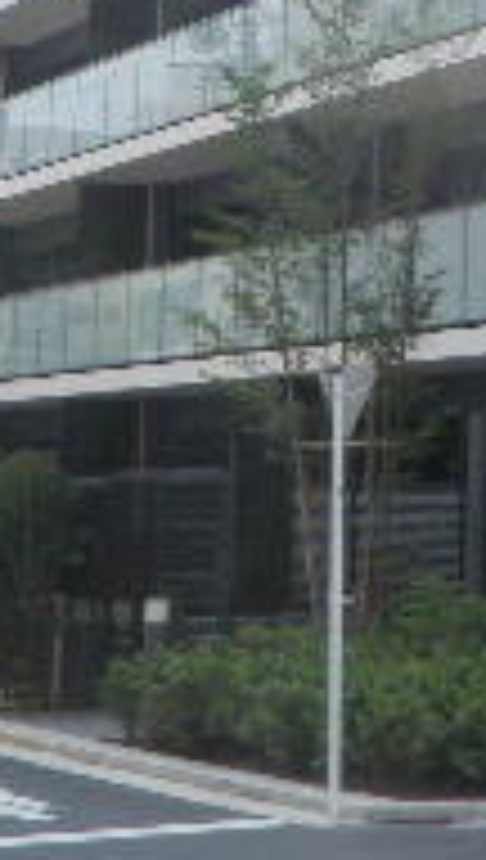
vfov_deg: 20.2
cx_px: 806
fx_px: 2328
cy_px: -32
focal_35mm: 102
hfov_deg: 11.3
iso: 50
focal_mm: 5
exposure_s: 1/160
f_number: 5
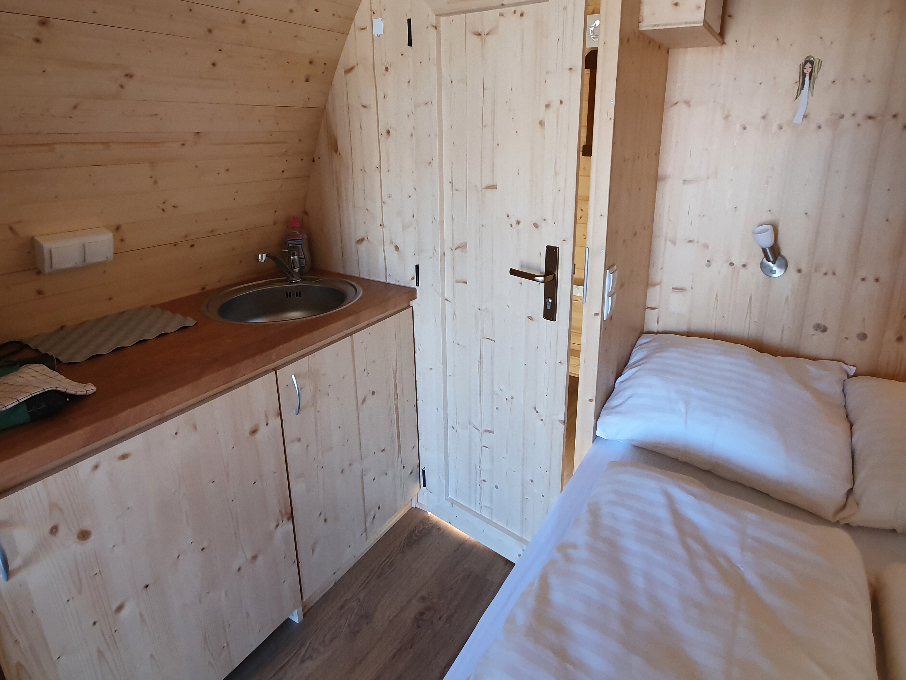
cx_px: 511
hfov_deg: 84.2
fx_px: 497
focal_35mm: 19
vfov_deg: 67.7
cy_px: 258
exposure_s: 1/50
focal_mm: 1.8
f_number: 2.2
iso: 160
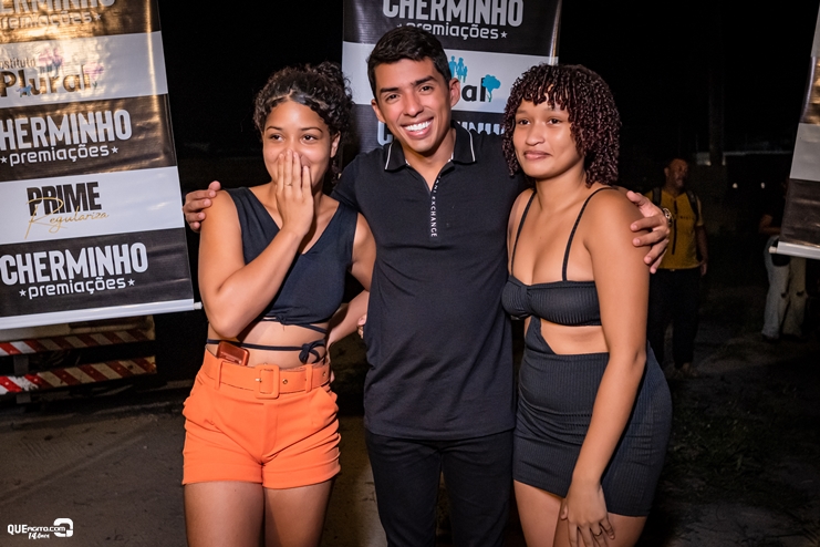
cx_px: 410
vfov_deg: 36.9
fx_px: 820
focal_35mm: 36
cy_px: 274
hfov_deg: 53.1
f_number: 2.8
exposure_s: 1/320
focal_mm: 24
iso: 2500
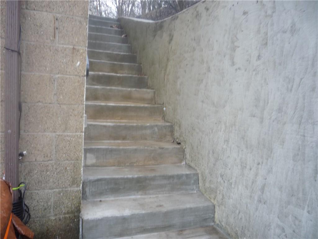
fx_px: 276
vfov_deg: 46.8
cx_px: 159
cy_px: 120
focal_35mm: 30
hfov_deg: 60.0
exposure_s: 1/30
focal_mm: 5.2
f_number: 3.3
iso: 125
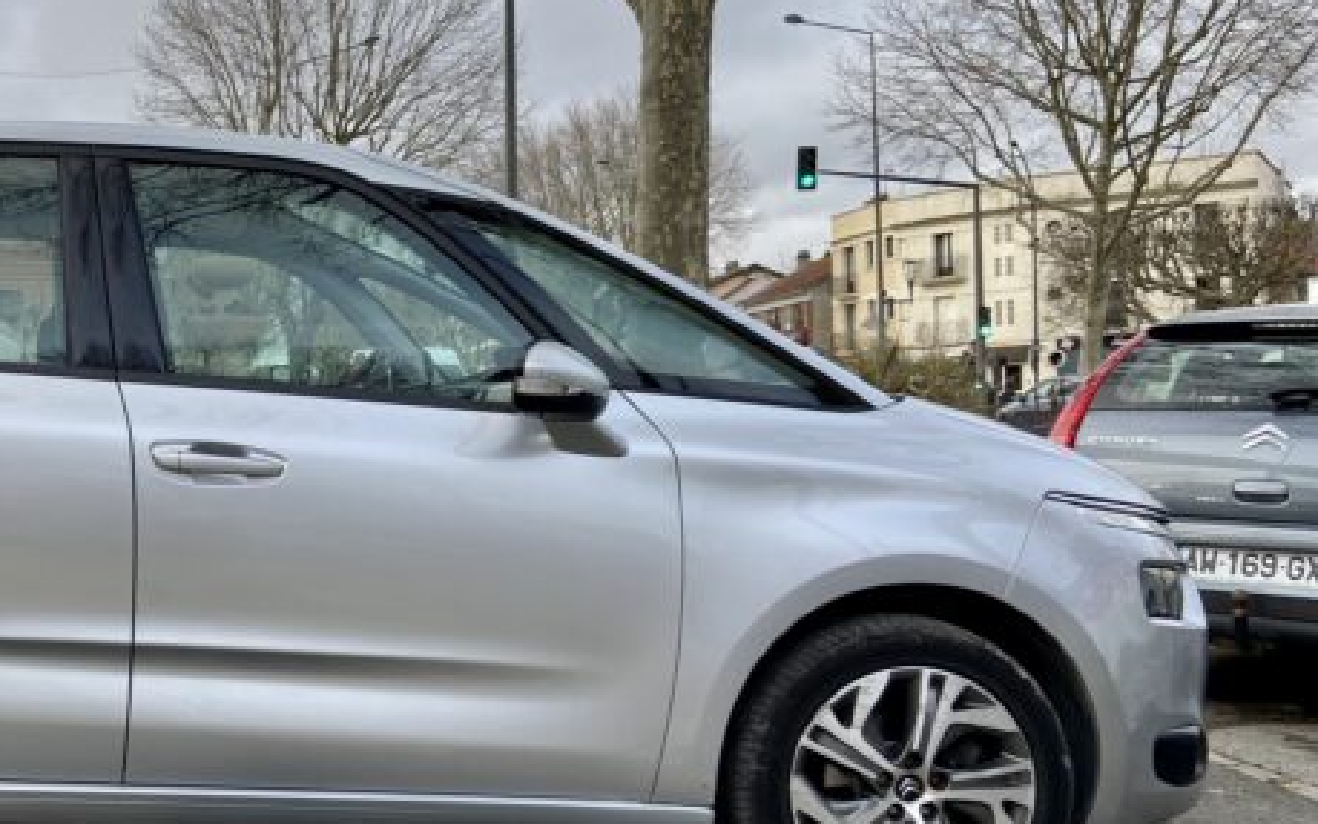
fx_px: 1724
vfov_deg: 26.8
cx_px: 178
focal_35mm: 48
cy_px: 477
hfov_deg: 39.4
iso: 32
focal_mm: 4.25
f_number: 1.8
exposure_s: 1/166
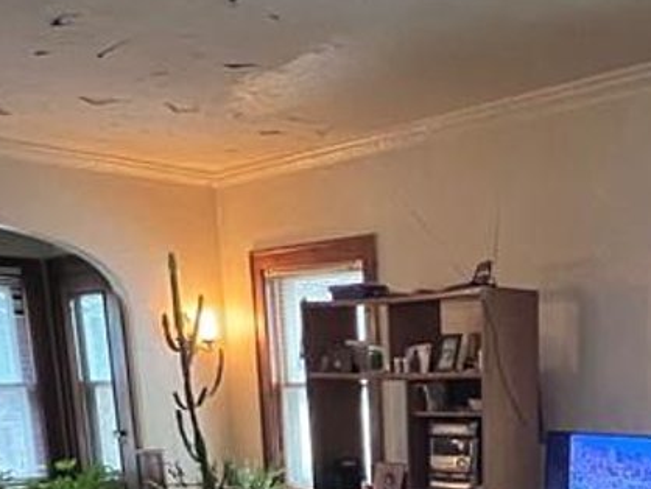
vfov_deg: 26.4
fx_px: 884
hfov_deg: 39.4
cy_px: 630
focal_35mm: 47
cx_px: 480
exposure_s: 1/40
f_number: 1.8
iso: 1000
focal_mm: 1.57
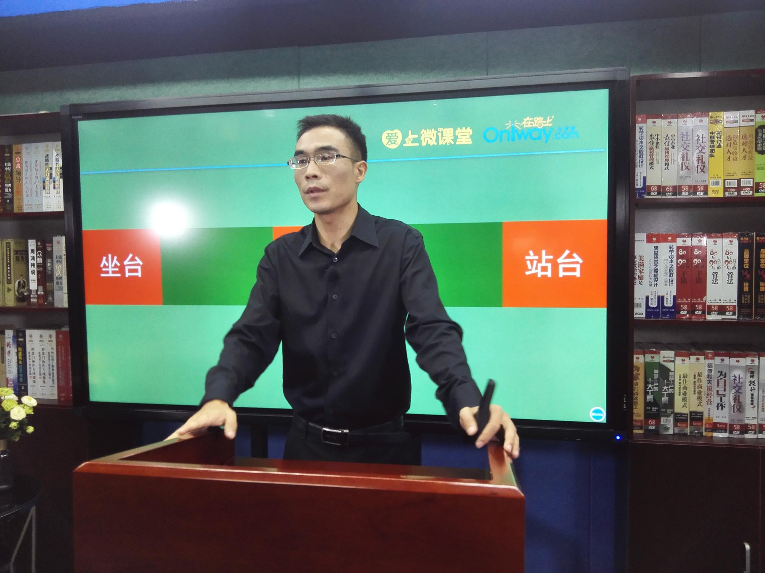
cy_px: 286
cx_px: 382
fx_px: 641
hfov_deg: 61.7
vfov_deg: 48.2
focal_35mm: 29
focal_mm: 3.8
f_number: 2
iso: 160
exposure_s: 1/33.4
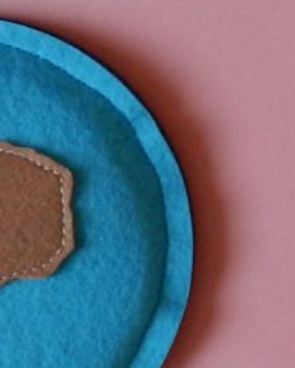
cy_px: 165
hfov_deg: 11.9
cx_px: 501
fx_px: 1321
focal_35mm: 121
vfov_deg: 15.9
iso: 400
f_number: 3.4
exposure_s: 1/50
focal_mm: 4
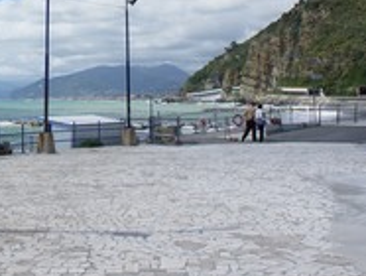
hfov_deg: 28.9
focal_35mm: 64
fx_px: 678
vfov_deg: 22.2
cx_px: 30
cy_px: 8
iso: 200
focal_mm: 18
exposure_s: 1/320
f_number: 11
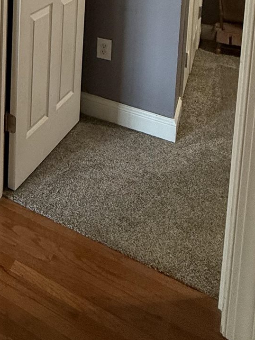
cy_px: -73
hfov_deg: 25.2
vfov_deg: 33.7
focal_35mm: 45
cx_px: -118
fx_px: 442
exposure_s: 1/60
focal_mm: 2.22
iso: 320
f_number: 2.2
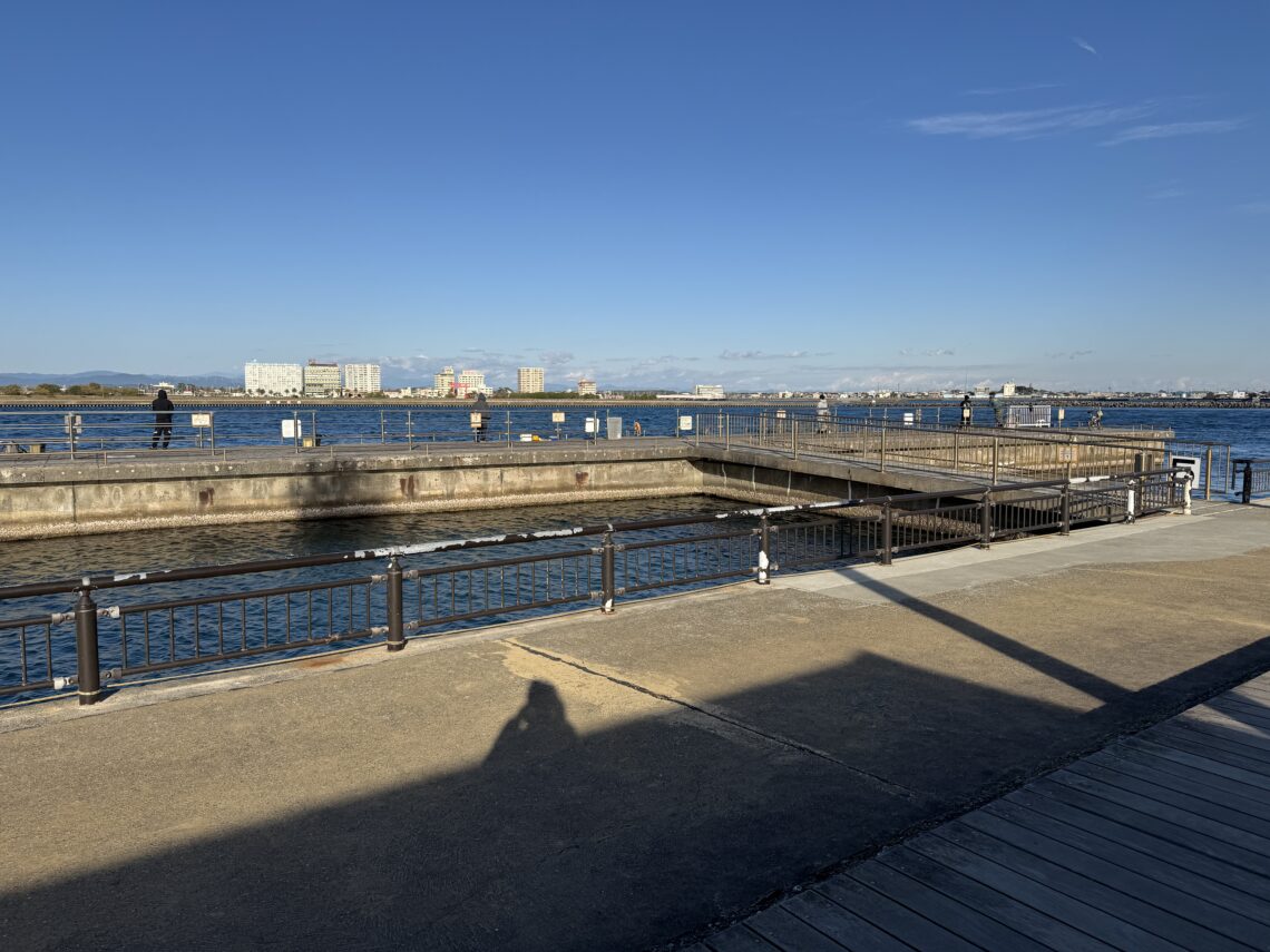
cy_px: 476
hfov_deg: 71.6
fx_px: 881
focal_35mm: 24
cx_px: 635
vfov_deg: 56.8
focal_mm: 6.76
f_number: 1.78
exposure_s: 1/5348
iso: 80
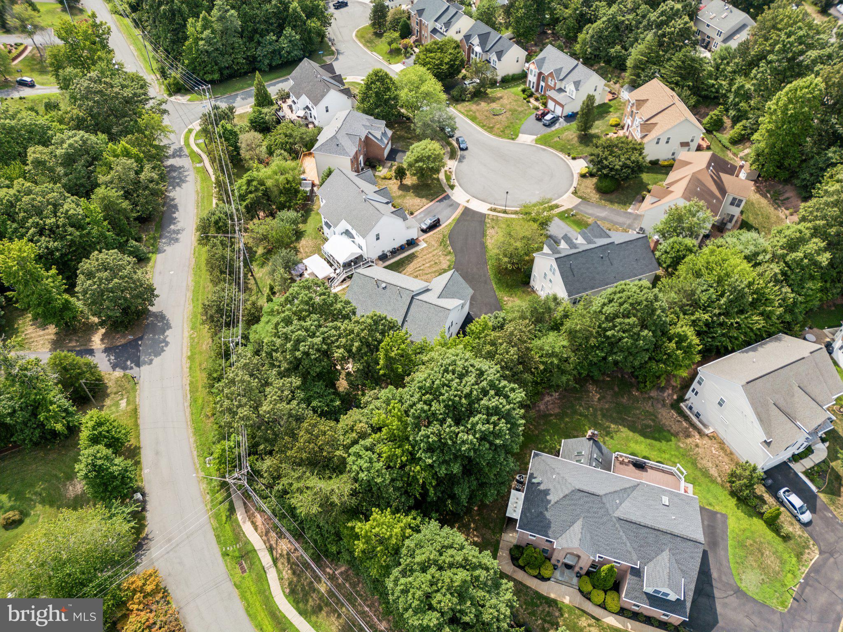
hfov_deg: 71.6
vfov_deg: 56.8
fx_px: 584
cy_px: 316
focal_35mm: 24
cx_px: 422
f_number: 1.7
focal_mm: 6.7
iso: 110
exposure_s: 1/1250
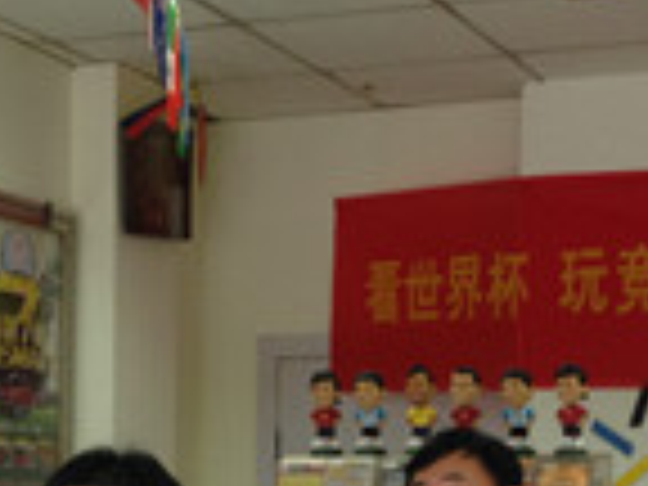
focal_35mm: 103
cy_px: 524
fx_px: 1928
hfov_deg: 19.1
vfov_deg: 14.1
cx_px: 297
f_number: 2.4
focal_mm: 4.12
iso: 100
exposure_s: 1/20
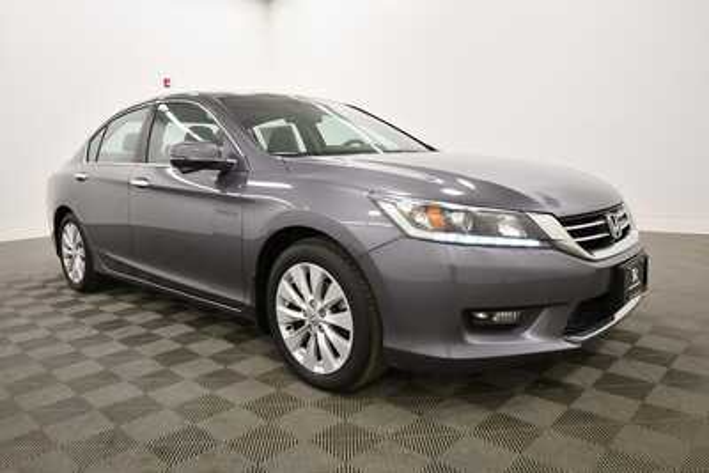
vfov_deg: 48.0
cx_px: 354
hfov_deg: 67.4
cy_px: 236
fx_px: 532
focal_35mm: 27
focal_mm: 18
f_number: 5.3
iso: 900
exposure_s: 1/125
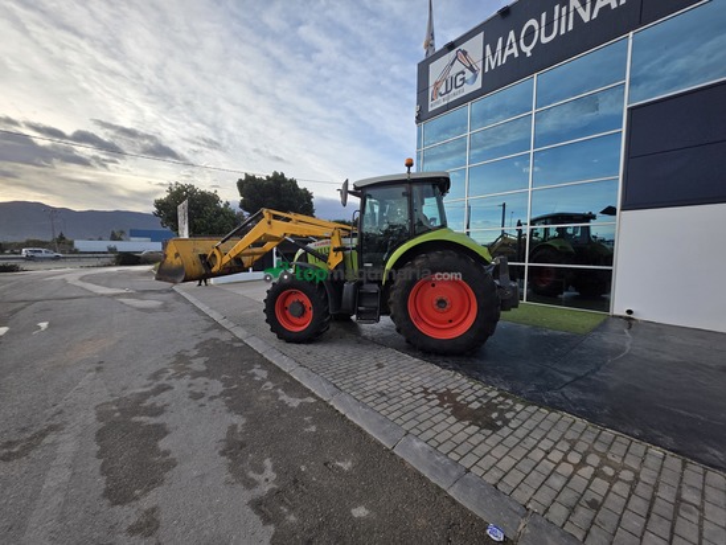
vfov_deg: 89.9
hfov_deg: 106.2
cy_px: 272
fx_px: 273
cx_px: 363
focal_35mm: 13
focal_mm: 2.2
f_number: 1.9
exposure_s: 1/919
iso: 40
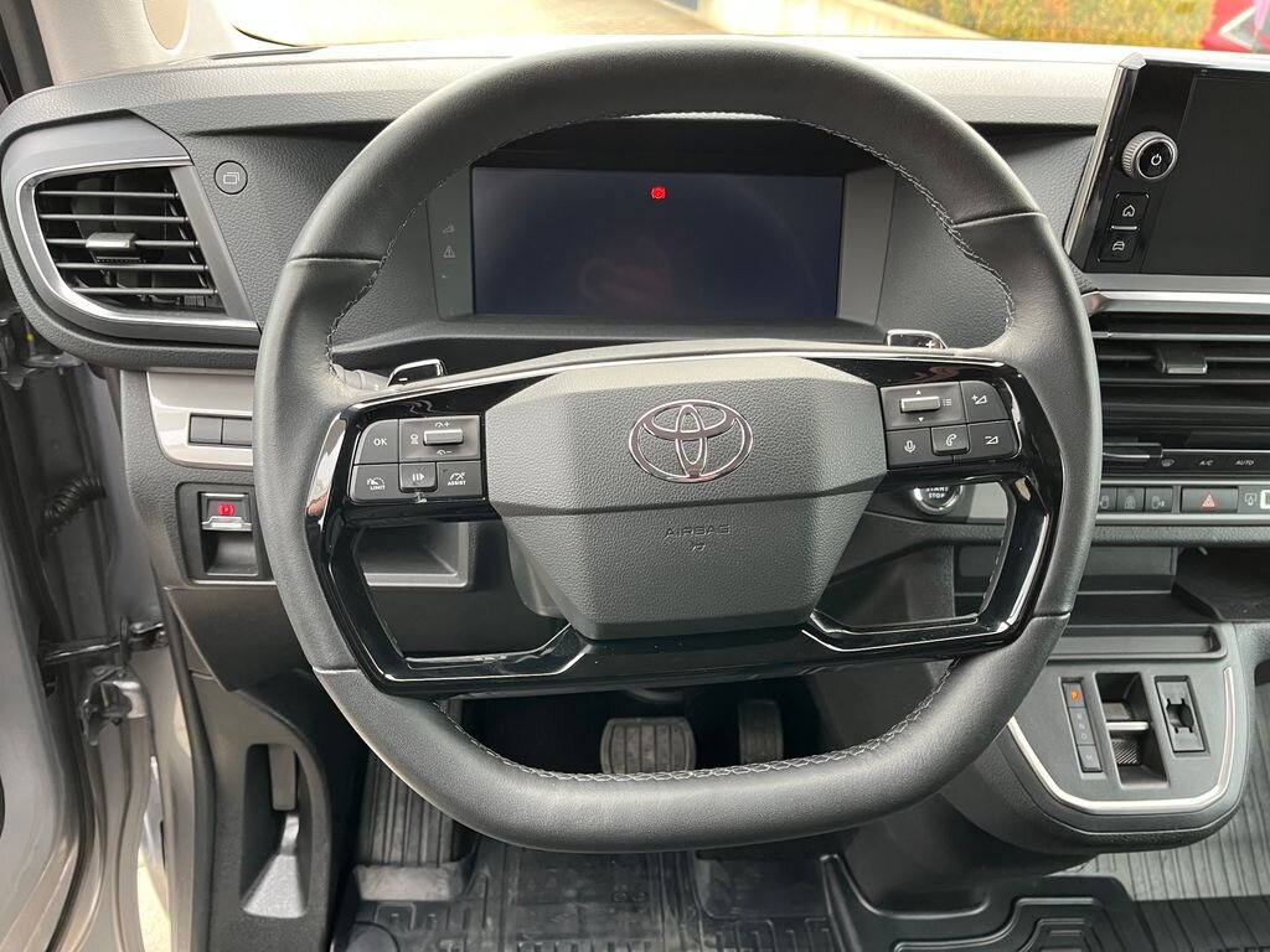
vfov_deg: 53.1
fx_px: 954
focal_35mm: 26
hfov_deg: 67.3
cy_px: 476
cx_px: 635
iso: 160
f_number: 1.6
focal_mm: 5.1
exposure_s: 1/60
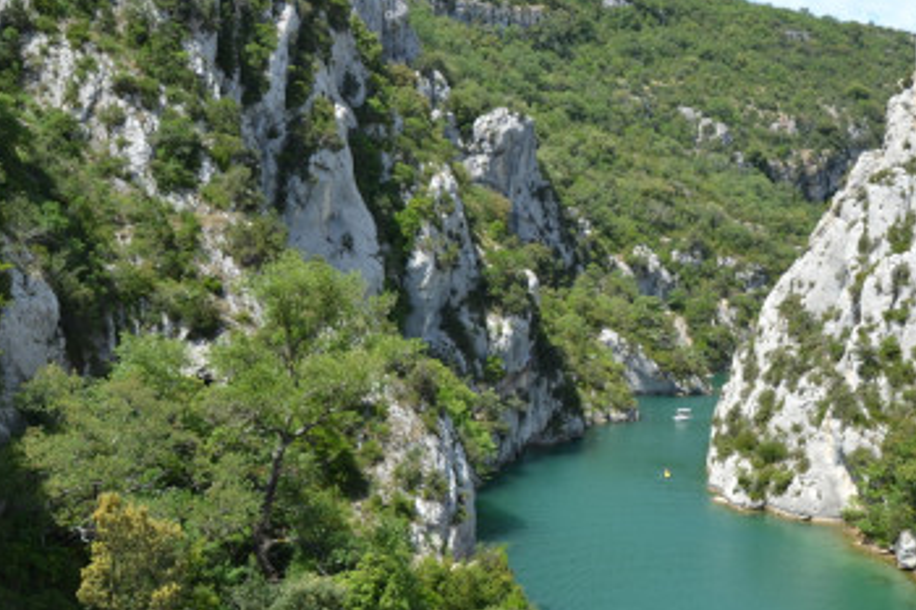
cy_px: 380
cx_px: 707
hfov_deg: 50.5
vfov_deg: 36.6
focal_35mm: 36
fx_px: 916
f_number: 7.1
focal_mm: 14
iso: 100
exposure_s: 1/200
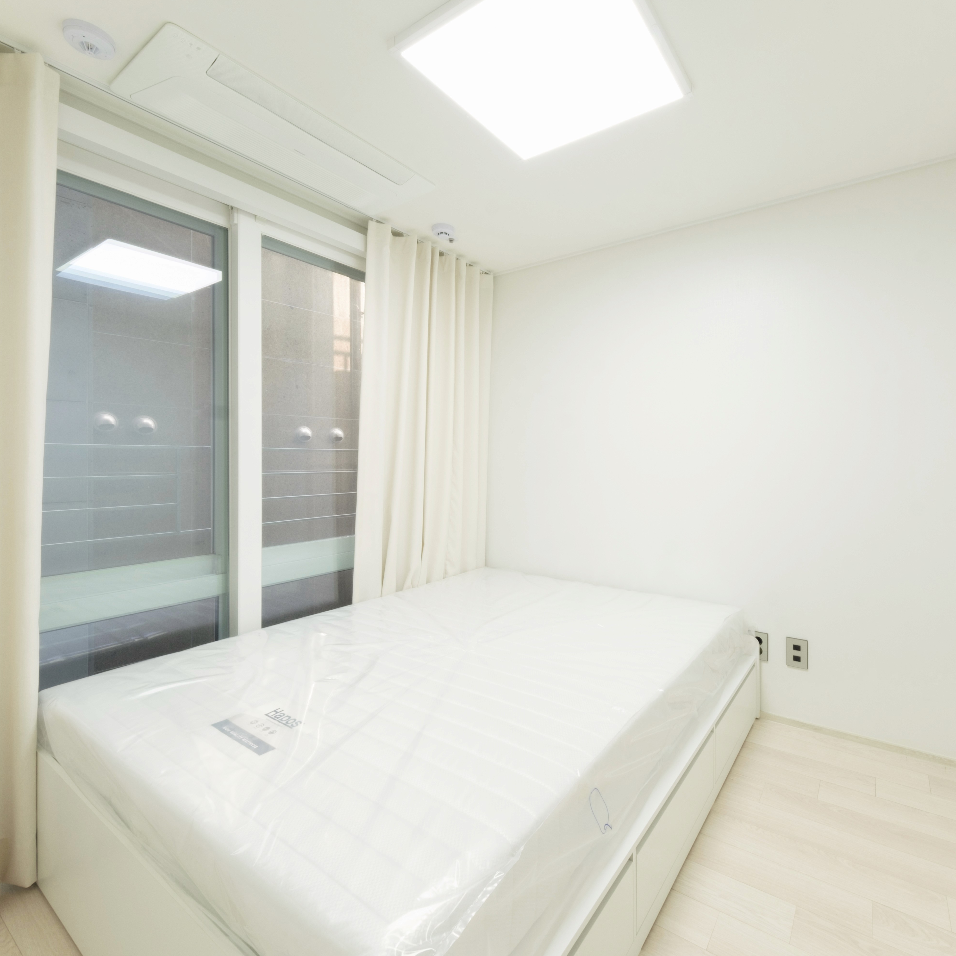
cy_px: 474
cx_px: 556
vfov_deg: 87.4
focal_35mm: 16
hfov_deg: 86.7
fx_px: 500
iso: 160
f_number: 16
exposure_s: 1/1.25
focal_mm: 8
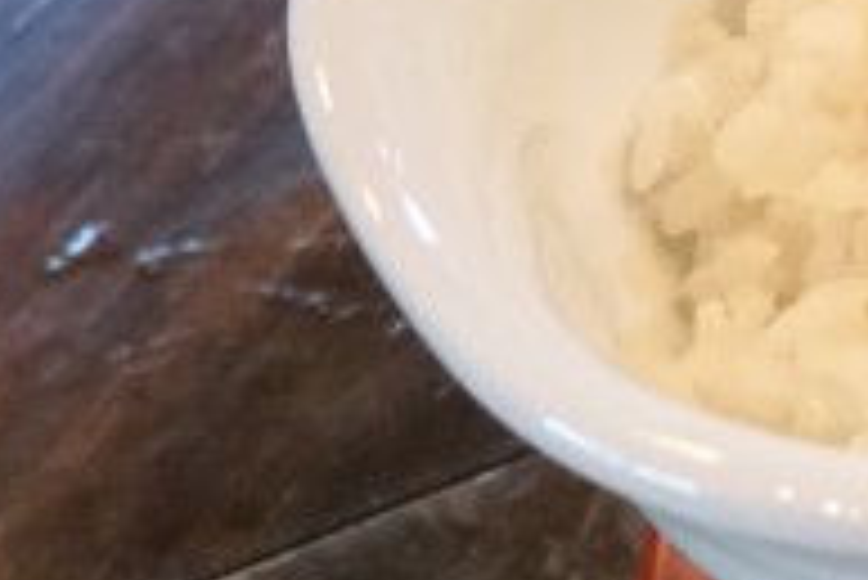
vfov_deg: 9.2
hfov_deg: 10.1
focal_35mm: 149
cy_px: 292
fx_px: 3595
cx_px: 2635
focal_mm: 16
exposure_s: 1/60
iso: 1600
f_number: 4
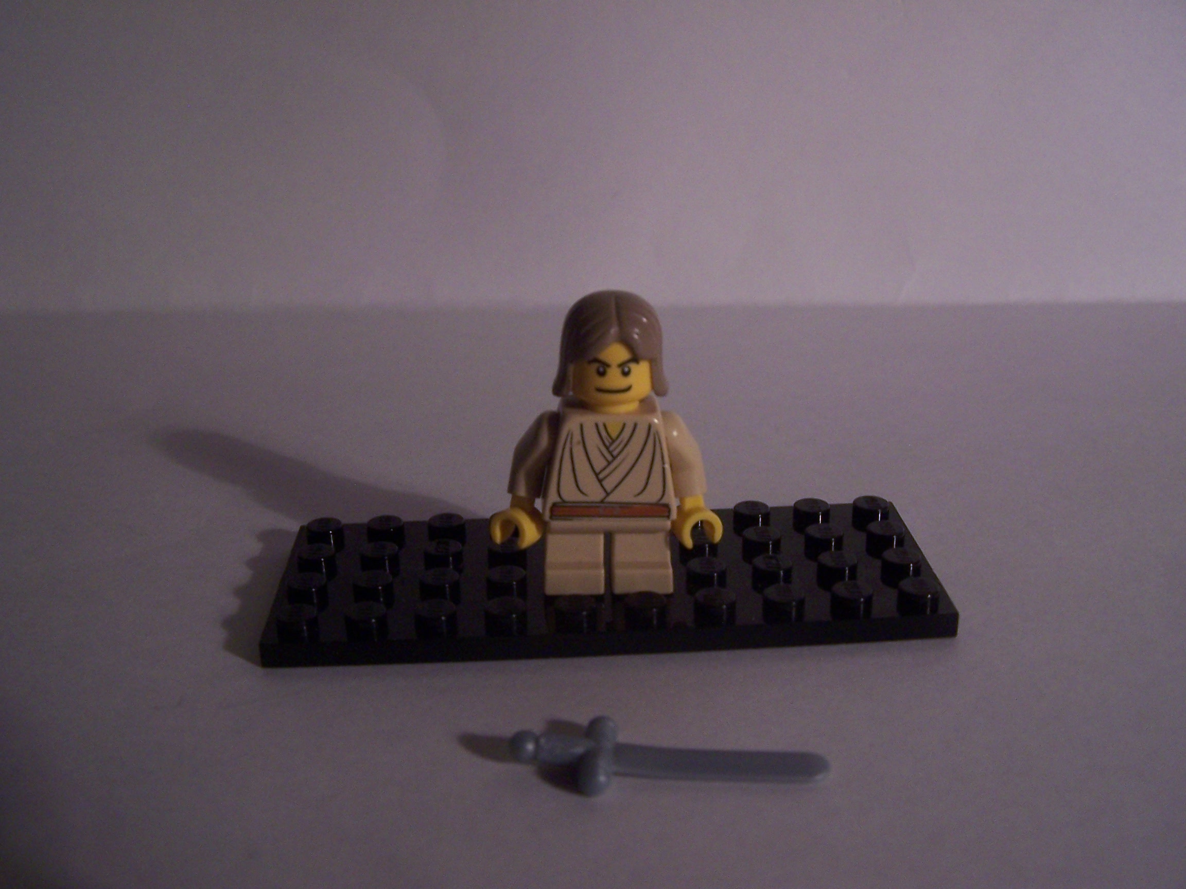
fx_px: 1370
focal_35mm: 40
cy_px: 444
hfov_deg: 46.8
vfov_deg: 36.0
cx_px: 593
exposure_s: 1/20
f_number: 2.8
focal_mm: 6.7
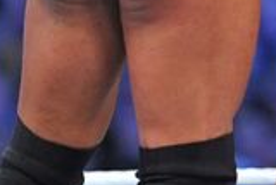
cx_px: 302
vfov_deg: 1.0
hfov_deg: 1.4
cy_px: -166
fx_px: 11050
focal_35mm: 1440
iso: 3200
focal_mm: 300
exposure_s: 1/350
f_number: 2.8
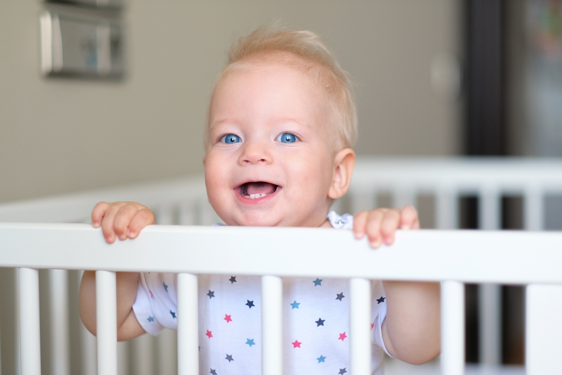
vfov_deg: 16.3
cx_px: 281
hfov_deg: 24.2
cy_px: 188
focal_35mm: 84
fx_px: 1311
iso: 400
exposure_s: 1/240
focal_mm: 56
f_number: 1.4
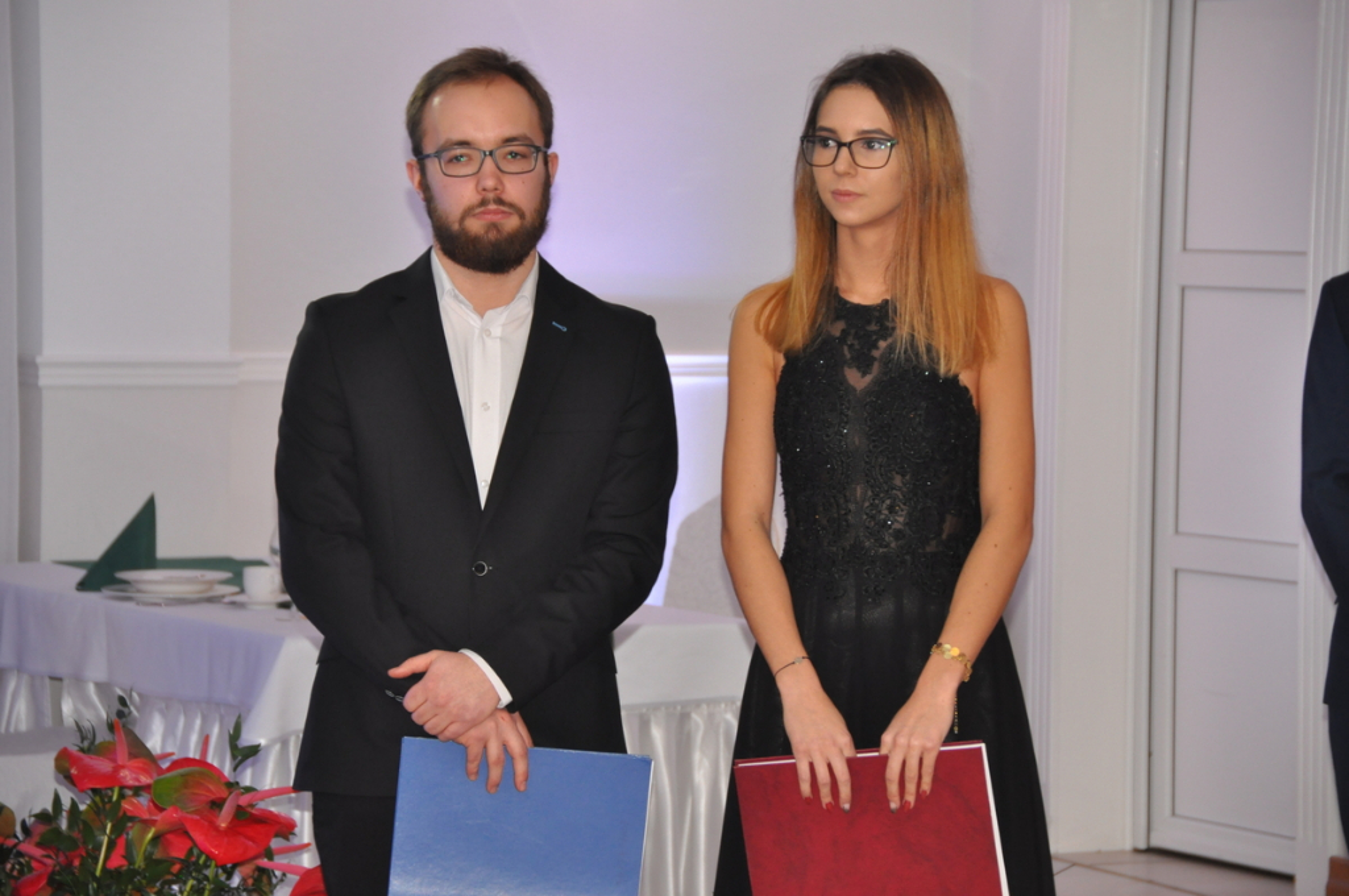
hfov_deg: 15.9
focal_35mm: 129
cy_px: 448
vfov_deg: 10.6
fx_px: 4828
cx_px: 674
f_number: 5.3
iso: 800
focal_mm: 86
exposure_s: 1/60
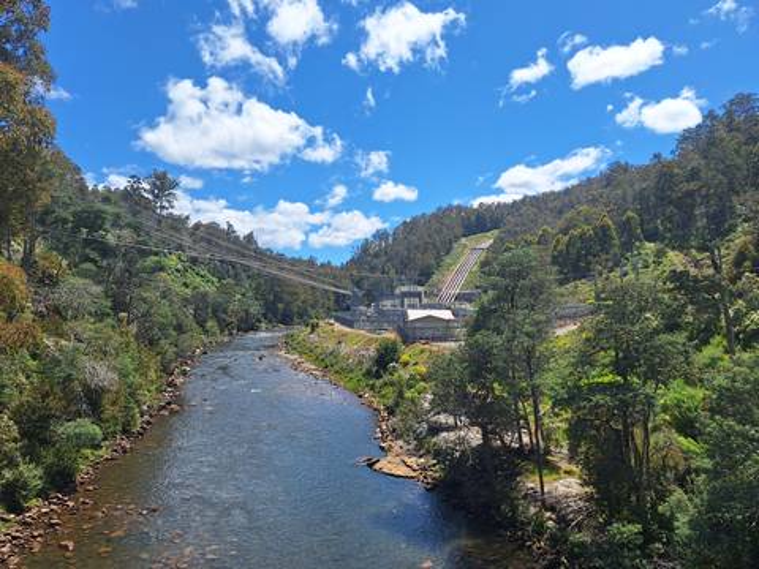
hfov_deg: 73.9
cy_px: 284
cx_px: 380
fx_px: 504
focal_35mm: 23
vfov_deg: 58.9
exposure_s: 1/3597
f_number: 1.8
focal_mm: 5.54
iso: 40
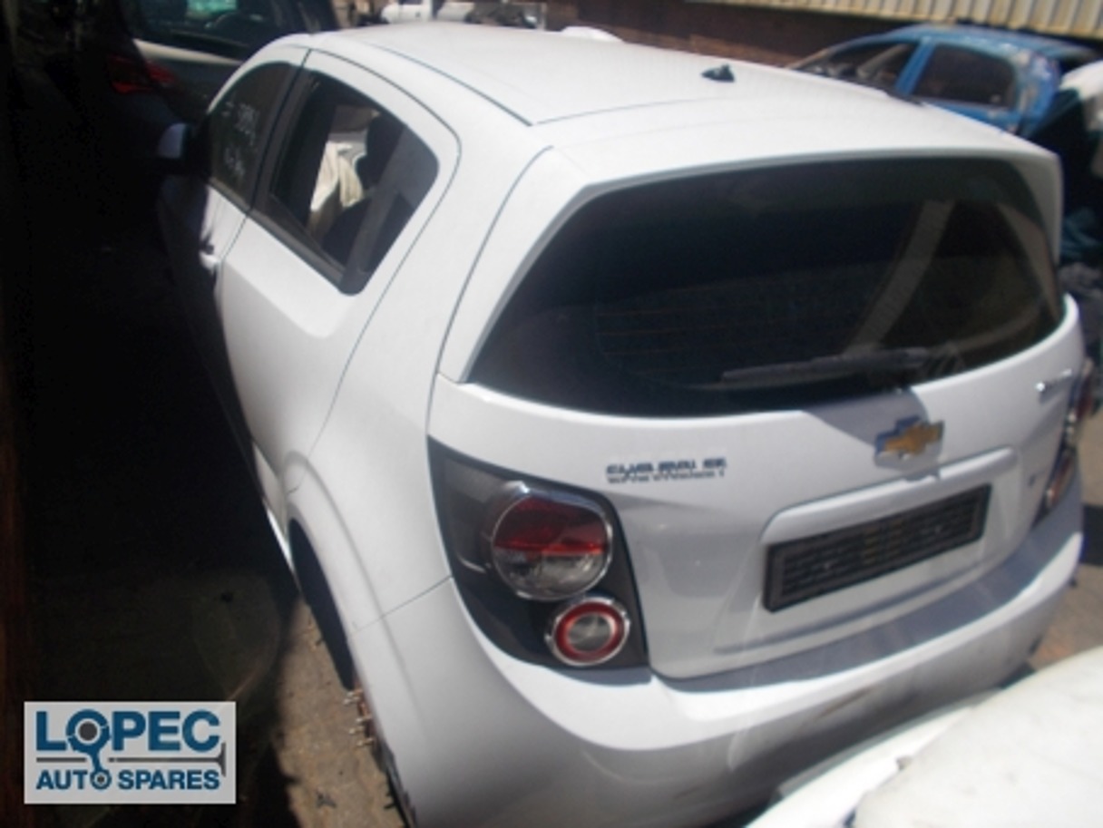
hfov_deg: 67.3
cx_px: 552
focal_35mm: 26
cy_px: 414
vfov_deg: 53.1
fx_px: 829
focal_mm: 4.6
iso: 80
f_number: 8
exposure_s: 1/250
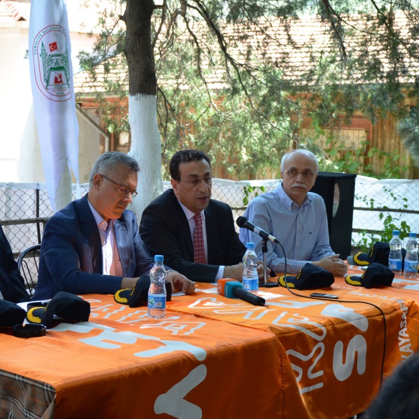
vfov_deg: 24.7
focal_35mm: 70
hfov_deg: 24.6
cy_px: 211
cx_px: 168
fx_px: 959
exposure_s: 1/125
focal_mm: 36
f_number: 5
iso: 400
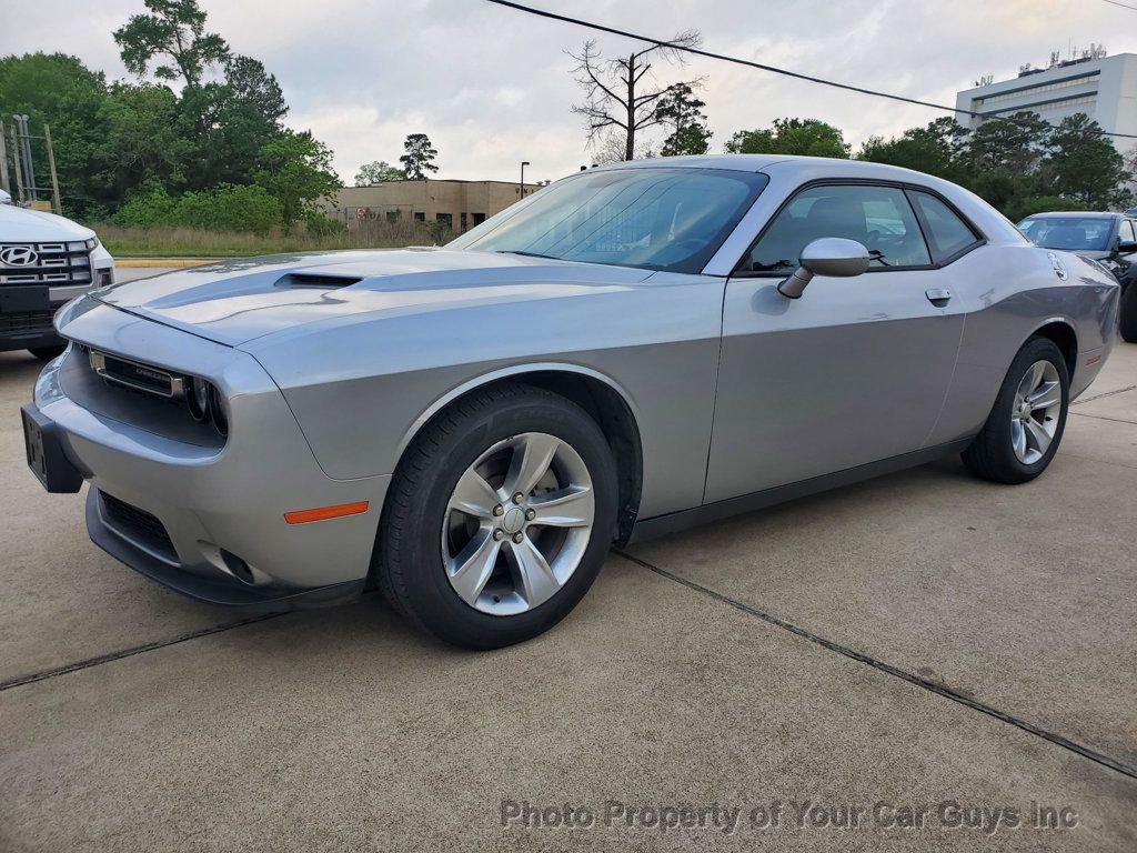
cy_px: 426
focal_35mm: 26
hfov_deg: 67.3
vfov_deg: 53.1
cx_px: 568
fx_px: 854
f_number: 2.4
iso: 50
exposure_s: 1/256
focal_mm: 4.3
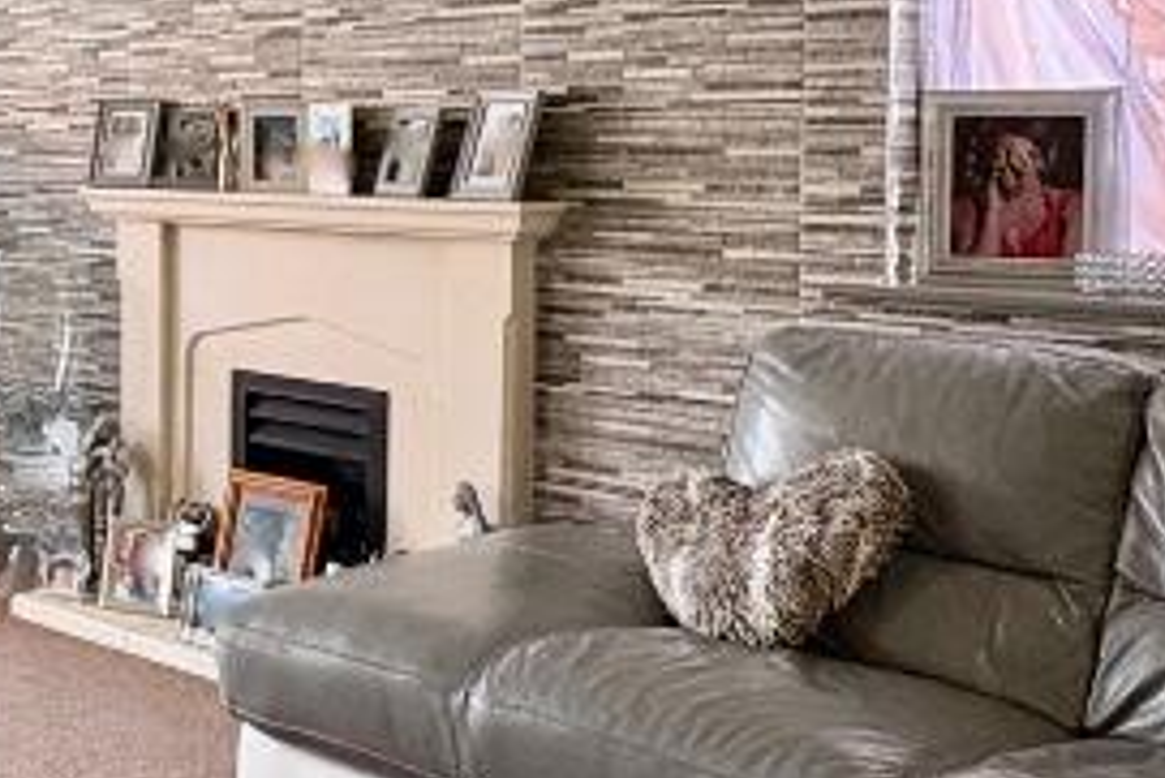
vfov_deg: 24.3
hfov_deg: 31.9
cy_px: 176
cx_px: -129
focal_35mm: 55
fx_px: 1781
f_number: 2.2
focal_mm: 2.22
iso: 320
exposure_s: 1/60
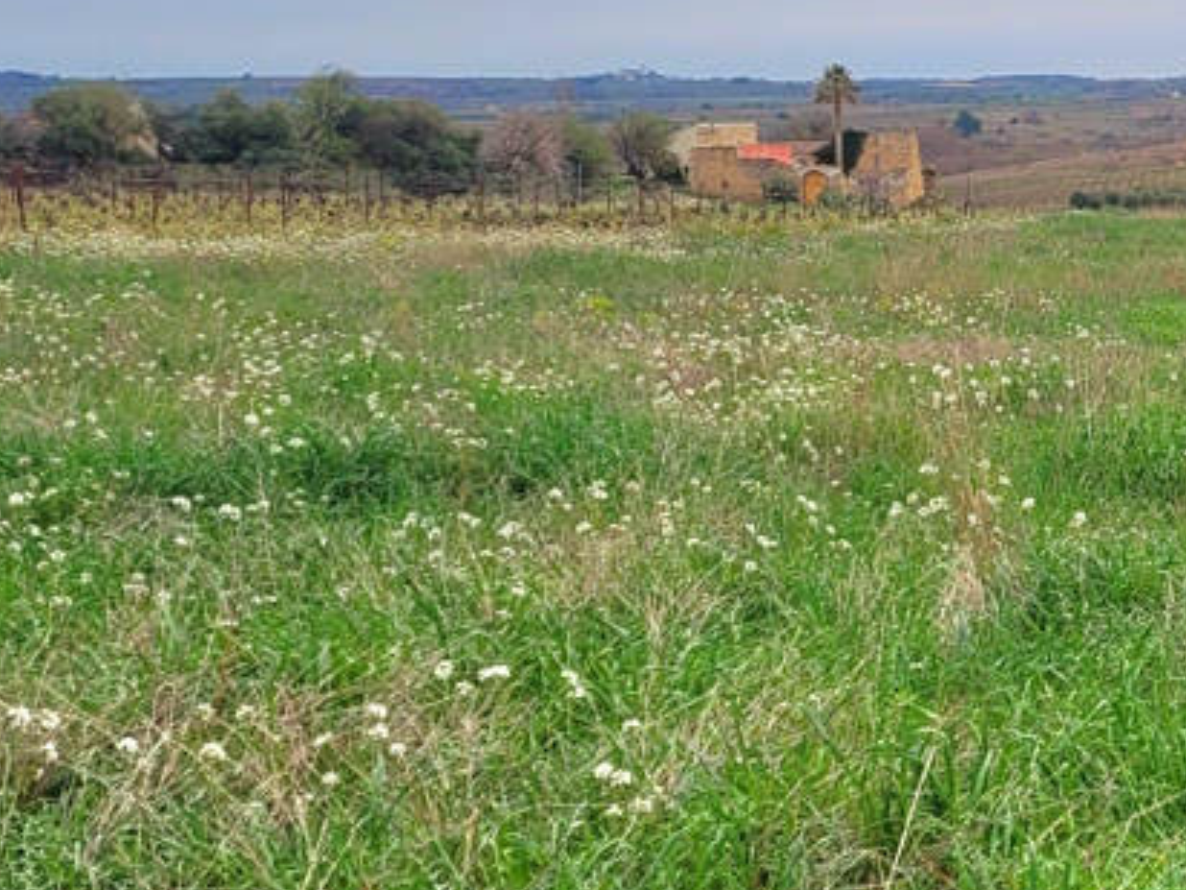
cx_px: 1685
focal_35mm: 84
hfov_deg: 20.5
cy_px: 550
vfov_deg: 17.5
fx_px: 2878
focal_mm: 5.4
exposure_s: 1/1667
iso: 40
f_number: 1.8
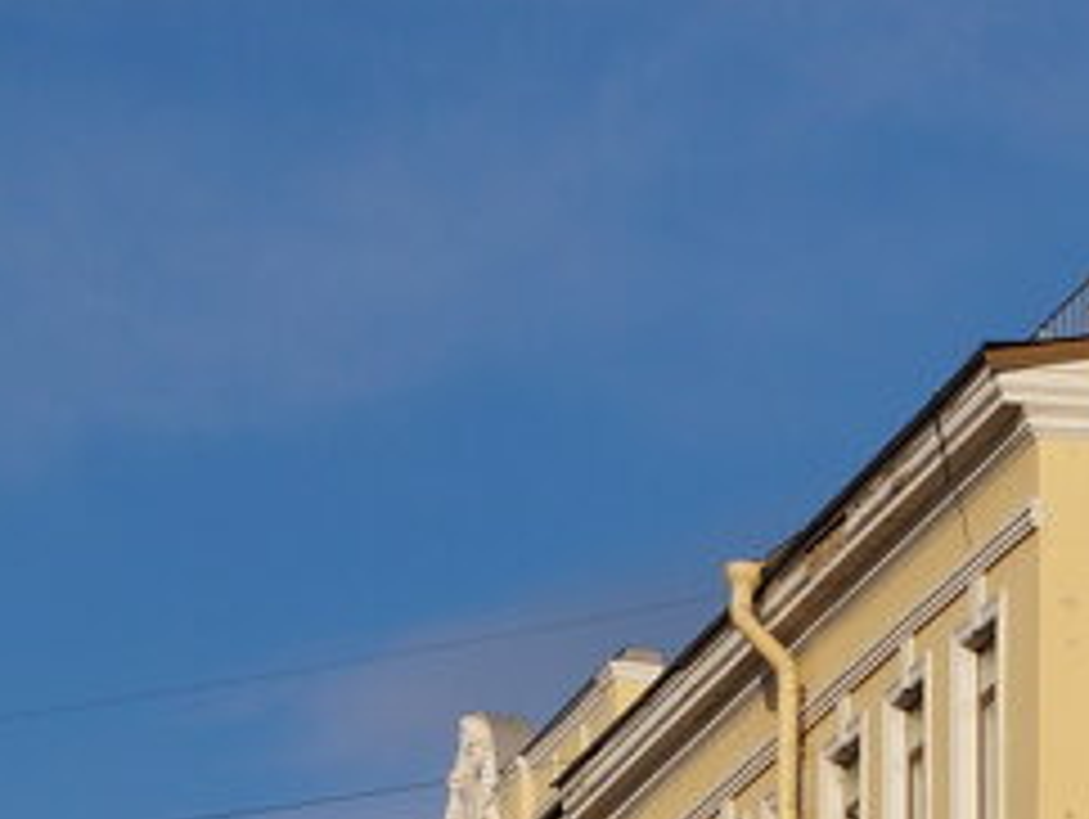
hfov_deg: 9.8
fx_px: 6298
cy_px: 1393
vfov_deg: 7.3
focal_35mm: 200
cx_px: 1094
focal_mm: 28
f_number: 11
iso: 100
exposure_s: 1/200
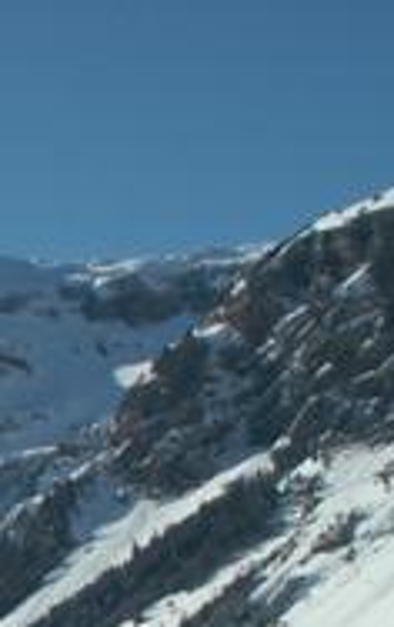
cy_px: 797
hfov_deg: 9.4
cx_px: -534
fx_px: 2158
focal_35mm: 126
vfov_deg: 15.8
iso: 50
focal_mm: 5.86
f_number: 8
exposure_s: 1/400
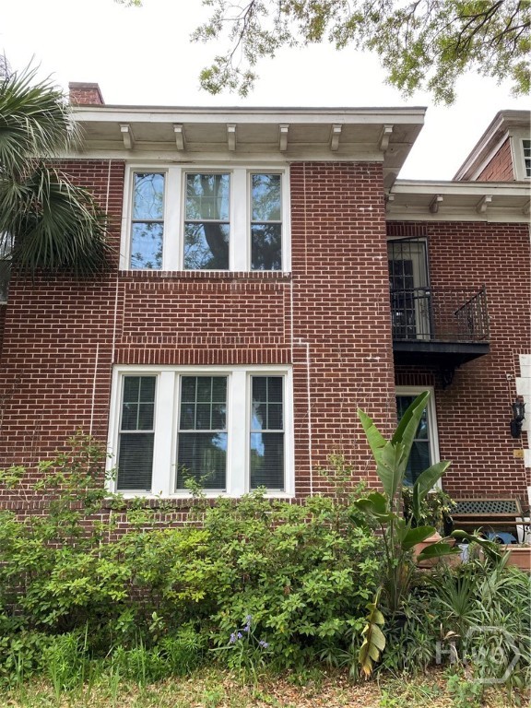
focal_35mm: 26
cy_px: 354
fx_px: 532
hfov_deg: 53.1
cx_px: 266
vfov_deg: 67.3
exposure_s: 1/307
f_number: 1.8
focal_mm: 4.25
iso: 32
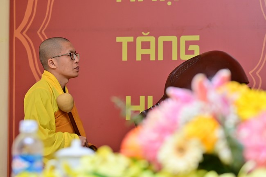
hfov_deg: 17.1
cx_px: 133
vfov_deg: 11.4
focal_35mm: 120
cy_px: 88
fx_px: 886
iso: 1250
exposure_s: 1/125
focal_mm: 120
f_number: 5.6
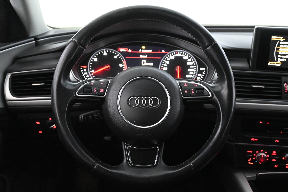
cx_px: 144
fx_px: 276
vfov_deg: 38.4
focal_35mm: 34
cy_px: 96
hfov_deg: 55.1
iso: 8000
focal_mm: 23
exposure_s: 1/40
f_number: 4.2
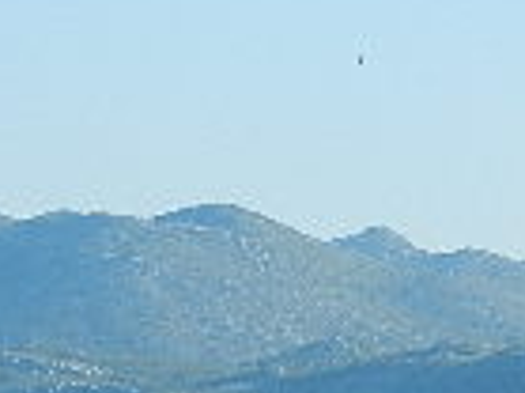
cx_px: 865
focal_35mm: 420
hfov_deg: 4.7
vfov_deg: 3.5
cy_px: 639
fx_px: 6364
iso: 160
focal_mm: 16.3
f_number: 4.9
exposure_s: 1/500
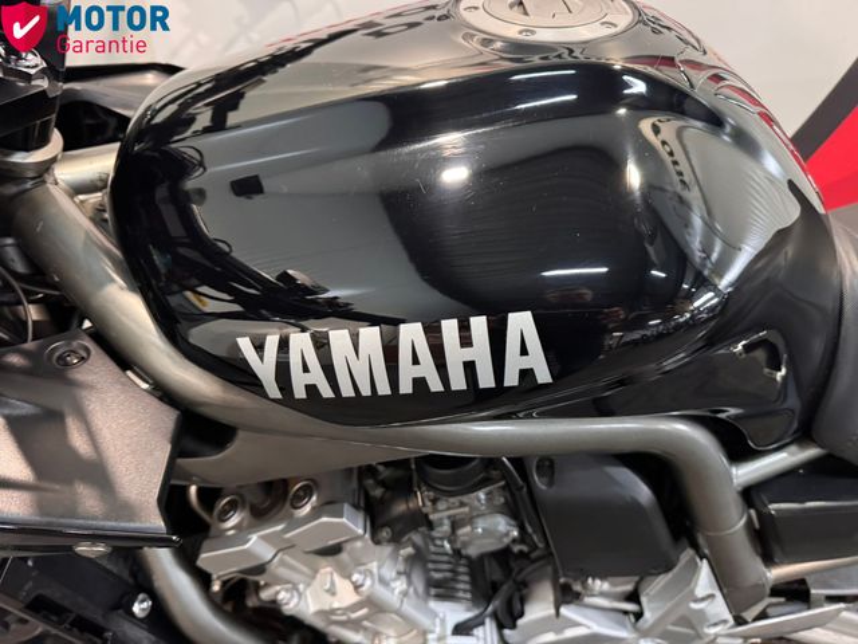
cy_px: 322
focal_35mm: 24
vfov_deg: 56.8
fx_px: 595
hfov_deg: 71.6
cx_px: 429
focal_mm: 6.76
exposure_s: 1/33
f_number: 1.78
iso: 800
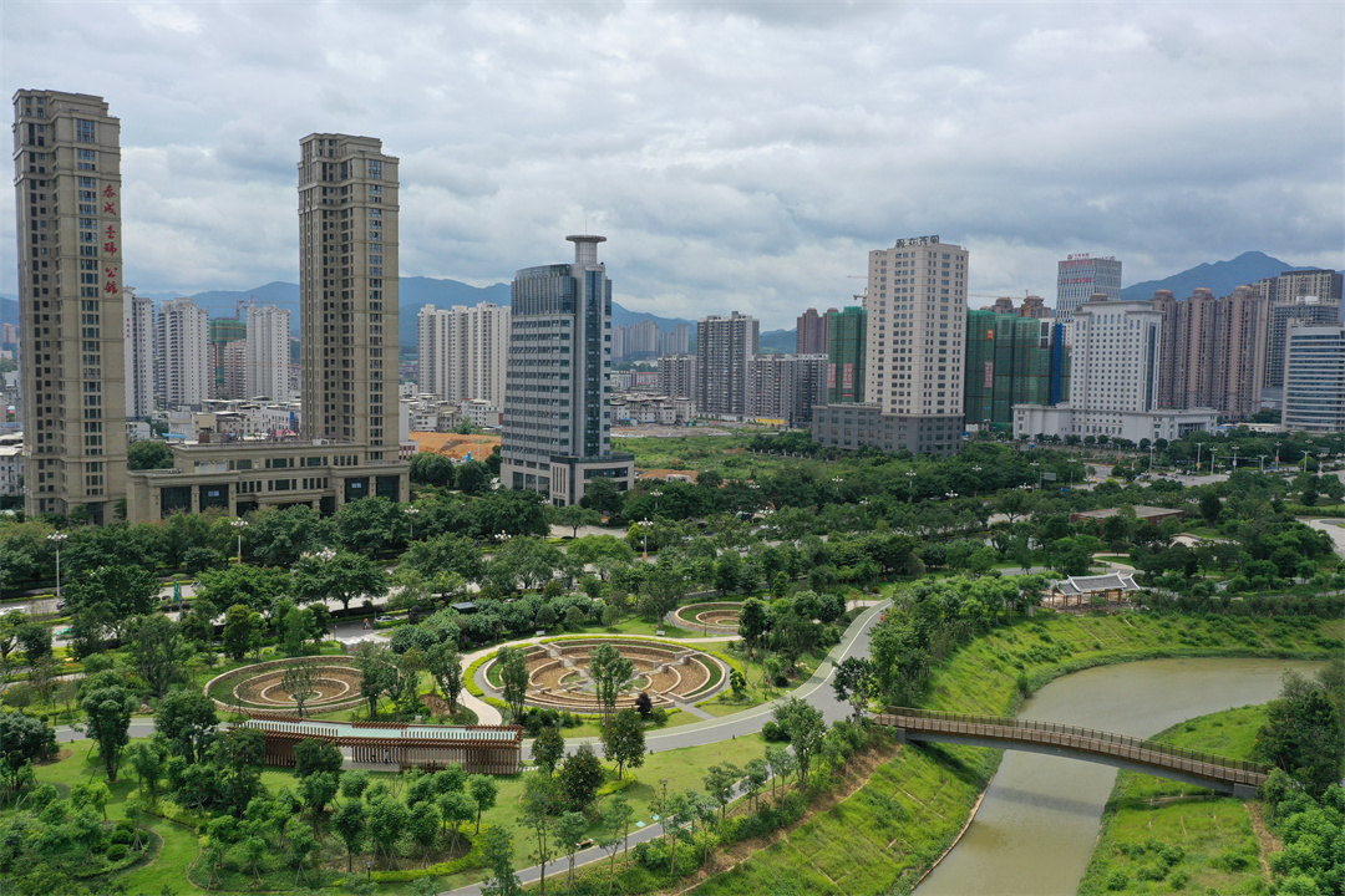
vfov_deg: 46.4
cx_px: 672
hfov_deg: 65.5
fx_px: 1046
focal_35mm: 28
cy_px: 448
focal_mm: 10.26
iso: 100
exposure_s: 1/640
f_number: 6.3
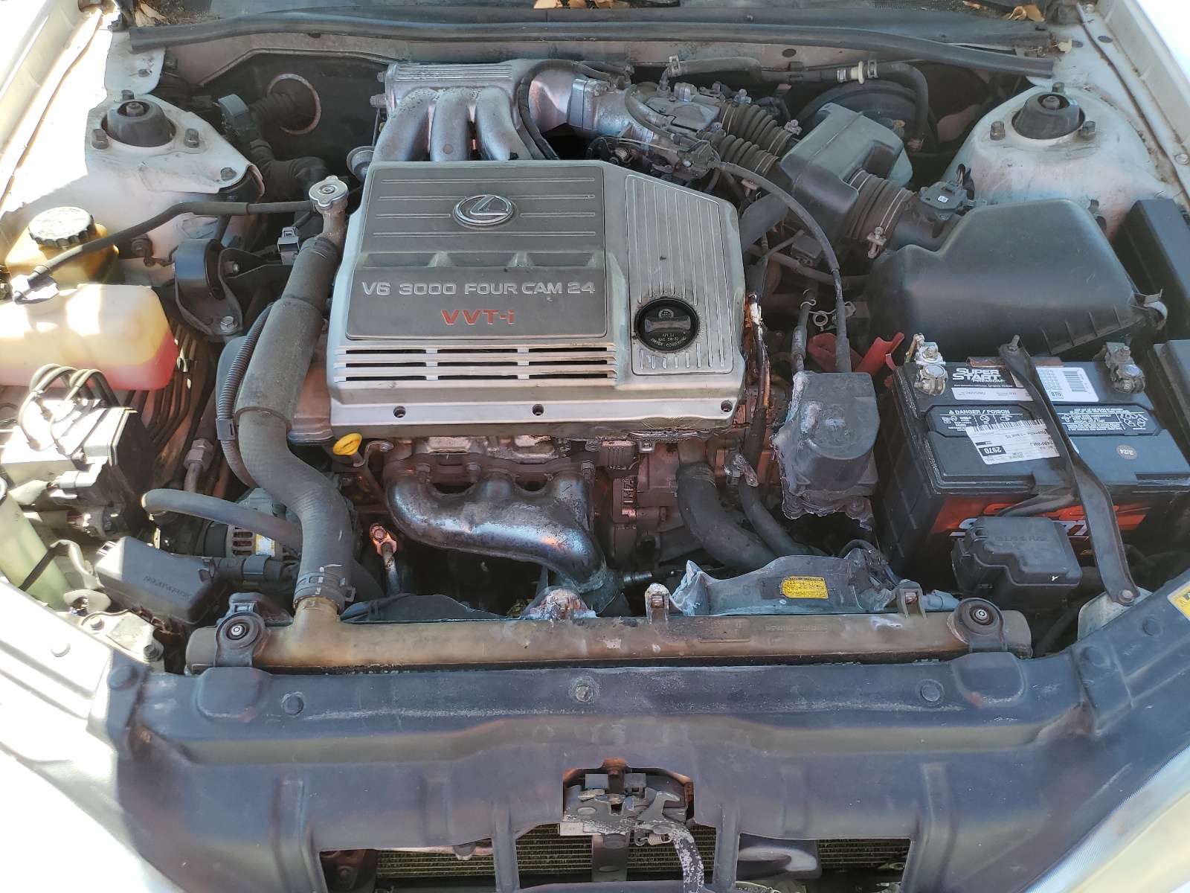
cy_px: 446
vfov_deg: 53.1
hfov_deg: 67.3
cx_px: 595
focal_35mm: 26
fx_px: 894
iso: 50
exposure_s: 1/400
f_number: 1.5
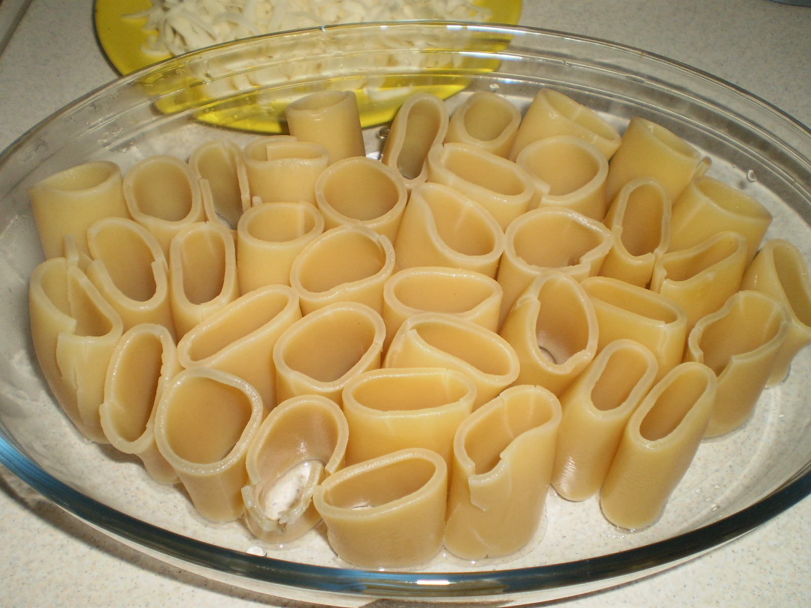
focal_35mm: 36
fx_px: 843
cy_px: 304
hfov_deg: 51.4
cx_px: 406
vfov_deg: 39.7
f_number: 3.1
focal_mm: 6.3
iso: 125
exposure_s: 1/30
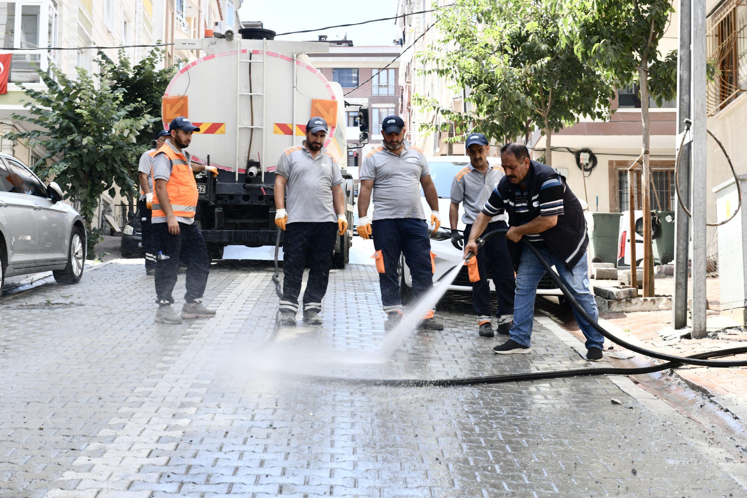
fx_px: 1245
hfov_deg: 33.4
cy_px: 249
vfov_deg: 22.6
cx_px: 374
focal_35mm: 60
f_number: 7.1
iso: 64
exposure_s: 1/100
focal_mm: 60
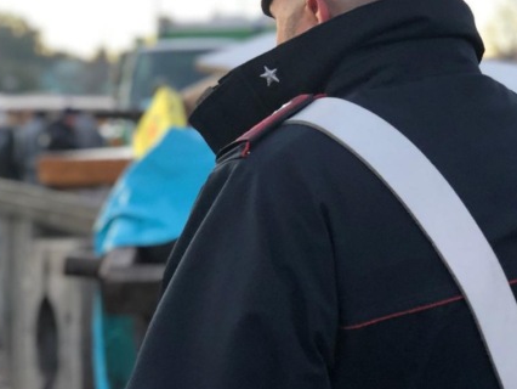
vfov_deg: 17.8
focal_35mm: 83
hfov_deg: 23.5
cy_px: 153
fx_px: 1240
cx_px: 297
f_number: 2.4
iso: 125
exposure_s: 1/33
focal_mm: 6
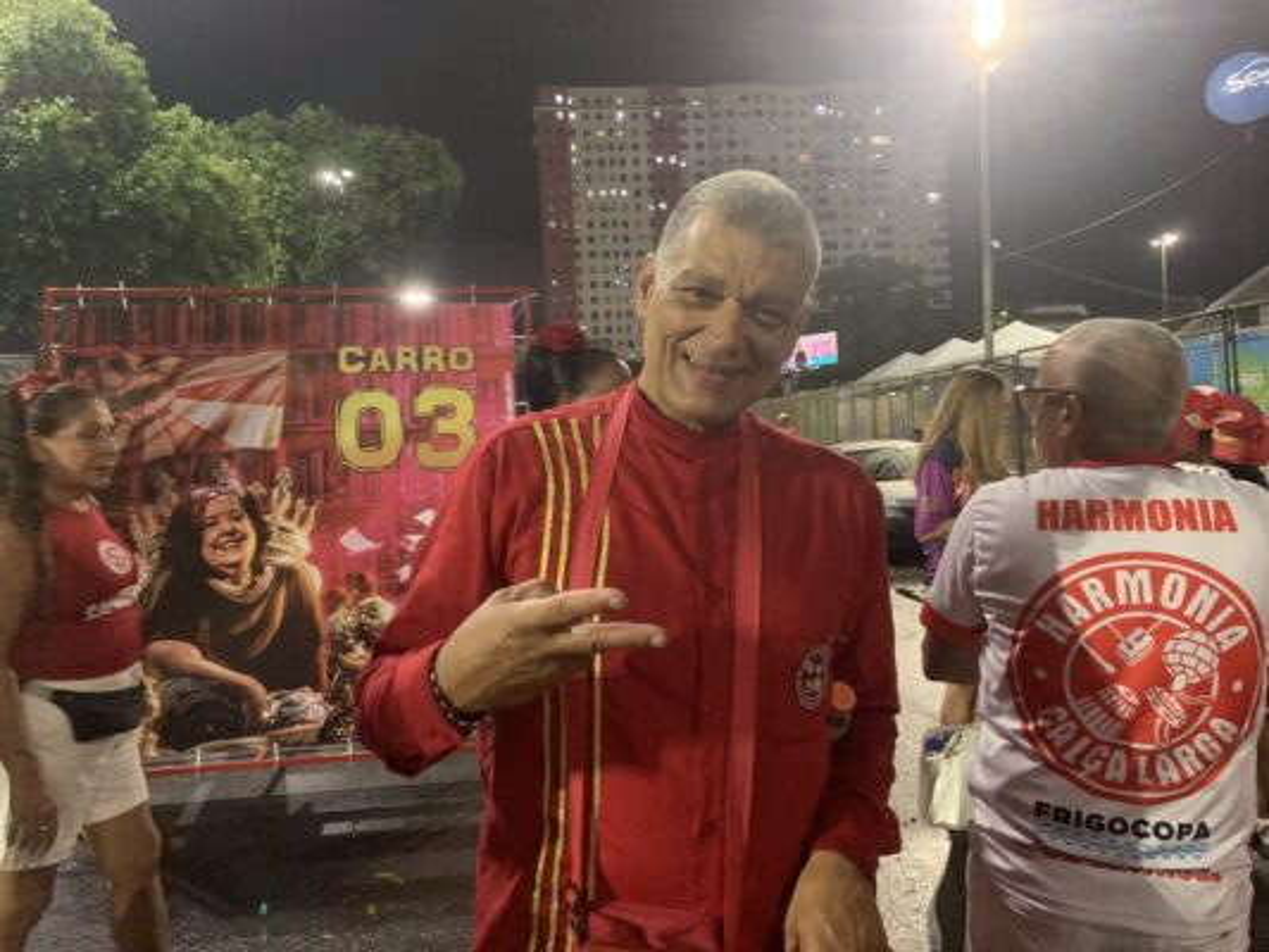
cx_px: 634
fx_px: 953
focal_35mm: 26
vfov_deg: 53.1
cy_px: 476
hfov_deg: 67.3
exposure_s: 1/39
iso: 400
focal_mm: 4.25
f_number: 1.8
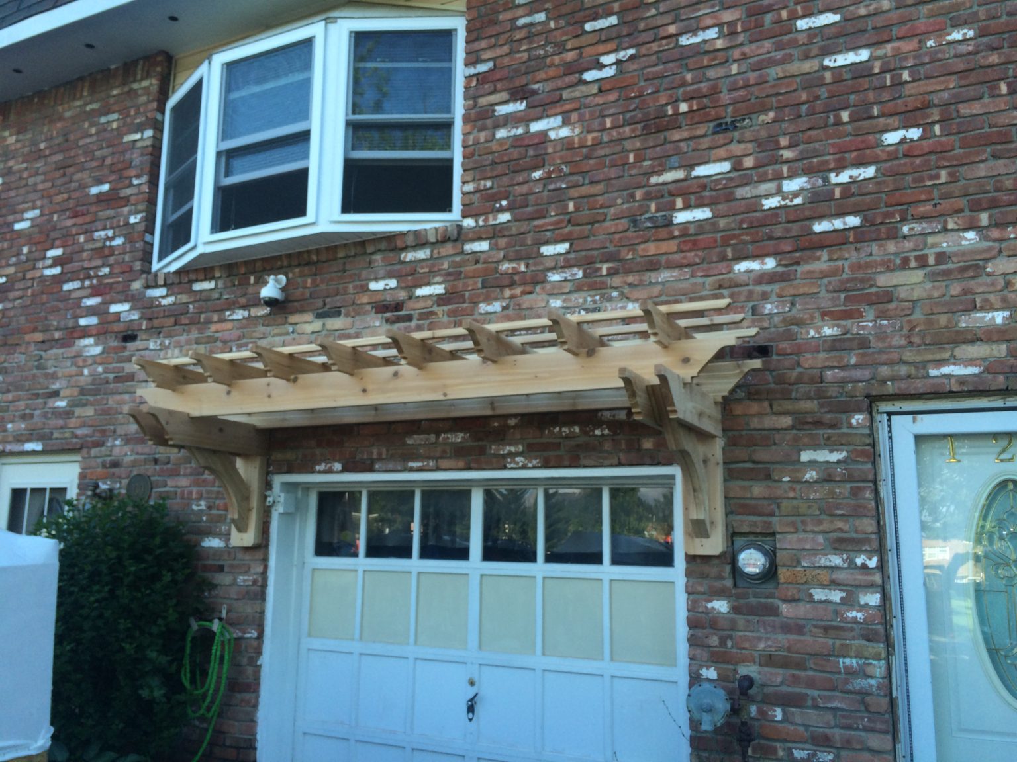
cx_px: 508
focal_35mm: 29
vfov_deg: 48.2
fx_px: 852
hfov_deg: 61.7
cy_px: 381
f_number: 2.2
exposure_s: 1/270
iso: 32
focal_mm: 4.15
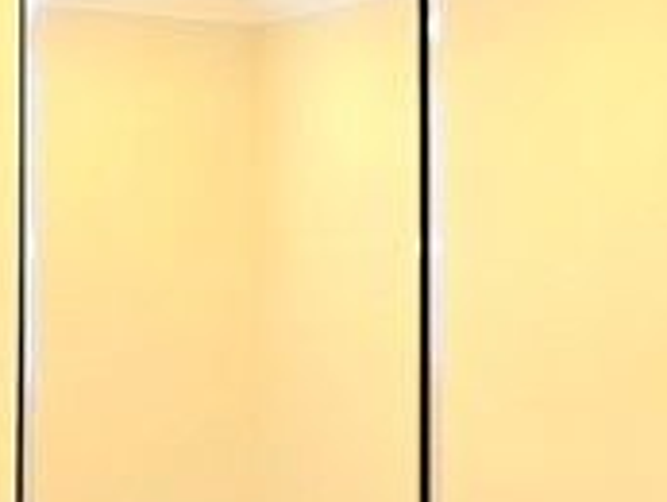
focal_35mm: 85
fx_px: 1639
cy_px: 166
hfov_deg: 22.7
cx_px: 544
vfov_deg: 17.3
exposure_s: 1/60.2
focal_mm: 5.4
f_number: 1.8
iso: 64
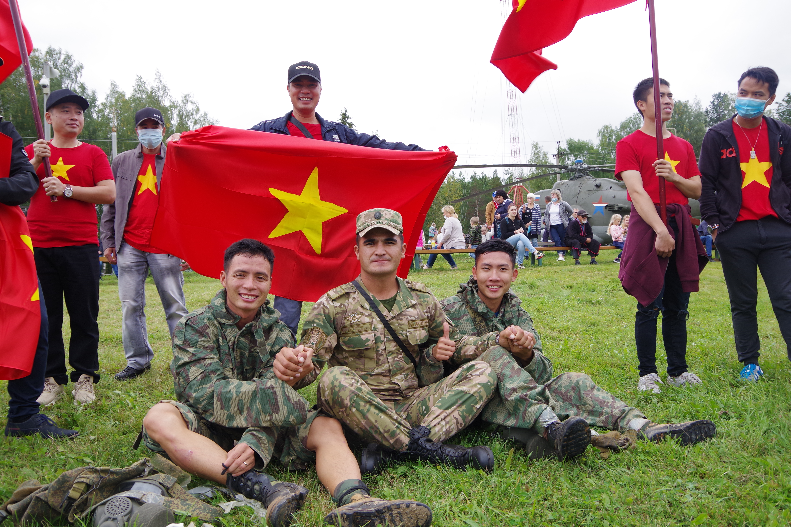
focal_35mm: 27
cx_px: 396
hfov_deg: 67.4
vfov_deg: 47.9
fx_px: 593
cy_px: 264
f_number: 7.1
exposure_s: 1/200
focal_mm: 18
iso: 200
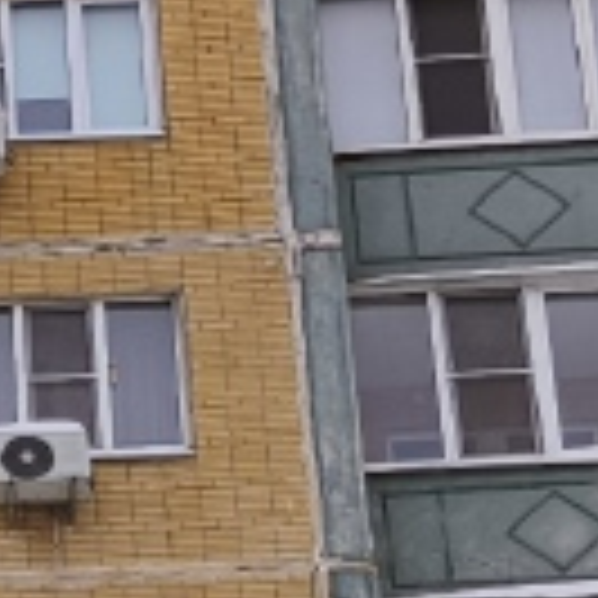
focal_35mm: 198
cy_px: 1203
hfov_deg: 8.5
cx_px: -427
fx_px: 3870
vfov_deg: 8.4
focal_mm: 5.35
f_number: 1.7
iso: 80
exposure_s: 1/1230
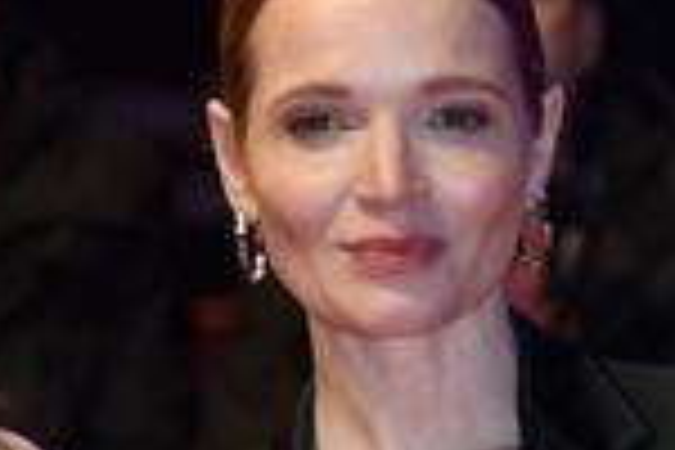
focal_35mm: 295
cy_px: 454
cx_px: 124
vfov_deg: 4.7
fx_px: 5531
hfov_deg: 7.0
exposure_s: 1/160
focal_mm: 98
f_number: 5
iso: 800
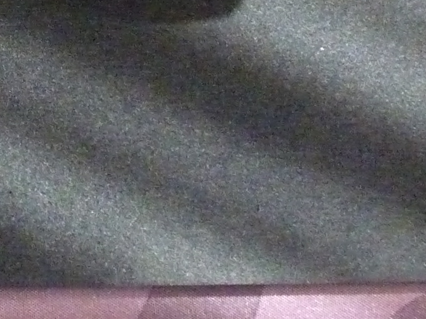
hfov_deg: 14.2
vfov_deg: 11.3
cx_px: -427
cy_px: -360
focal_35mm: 116
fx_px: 1428
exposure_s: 1/160
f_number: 4
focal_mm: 4.8
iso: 1600
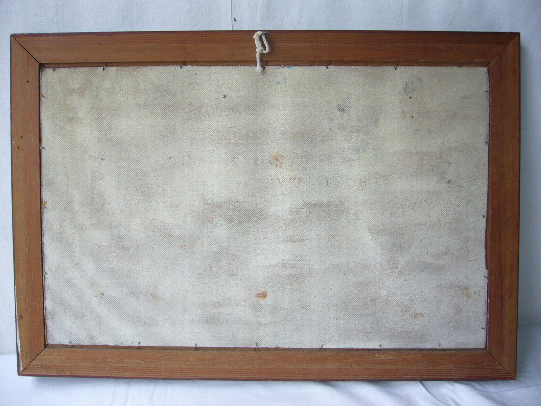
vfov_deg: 40.7
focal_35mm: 35
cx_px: 270
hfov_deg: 52.6
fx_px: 547
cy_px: 203
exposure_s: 1/100
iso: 80
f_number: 2.8
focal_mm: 5.8
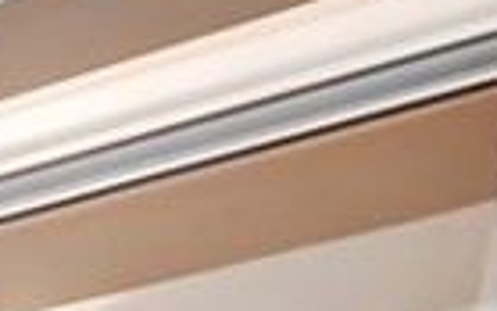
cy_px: 1055
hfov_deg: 12.0
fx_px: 1626
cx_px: -855
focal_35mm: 120
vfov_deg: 8.4
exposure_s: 1
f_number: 11
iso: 400
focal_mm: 16
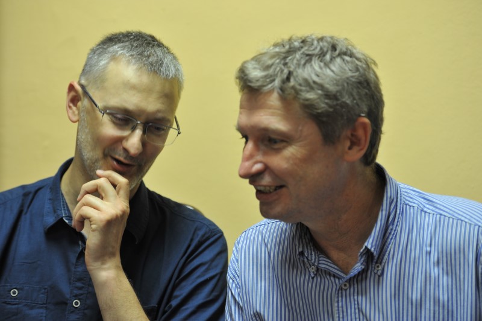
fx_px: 1043
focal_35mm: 78
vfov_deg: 17.5
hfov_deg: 26.0
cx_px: 241
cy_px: 160
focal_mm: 78
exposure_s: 1/40
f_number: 3.2
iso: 640
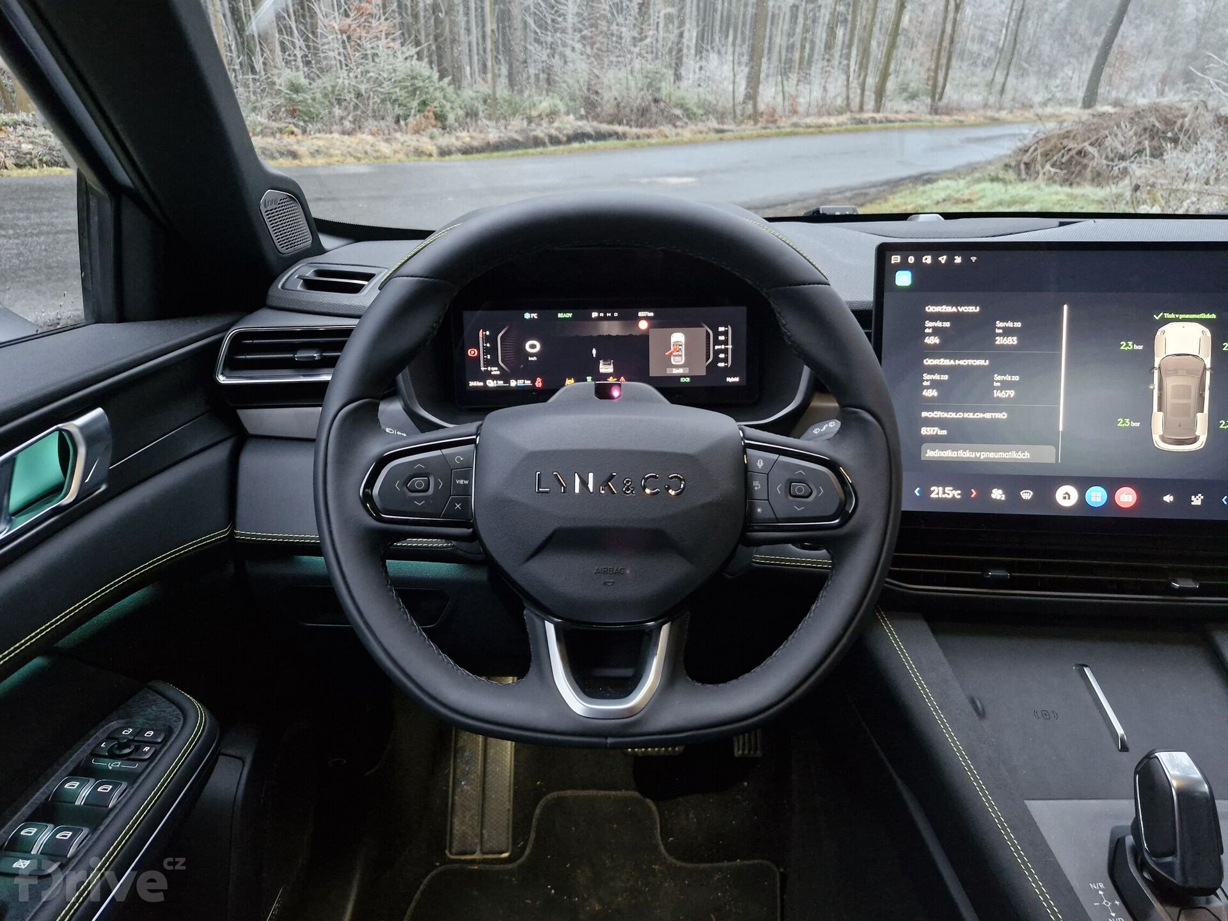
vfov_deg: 58.9
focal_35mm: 23
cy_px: 460
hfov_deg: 73.9
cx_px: 614
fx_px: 816
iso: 1000
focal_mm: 5.54
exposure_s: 1/30
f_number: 1.8
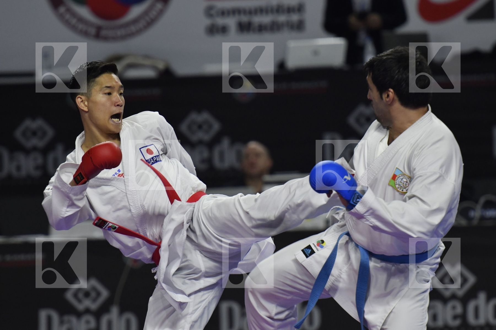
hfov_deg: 4.9
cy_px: 165
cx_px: 248
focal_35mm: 420
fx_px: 5783
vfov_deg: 3.3
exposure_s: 1/800
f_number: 4
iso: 1250
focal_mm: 280
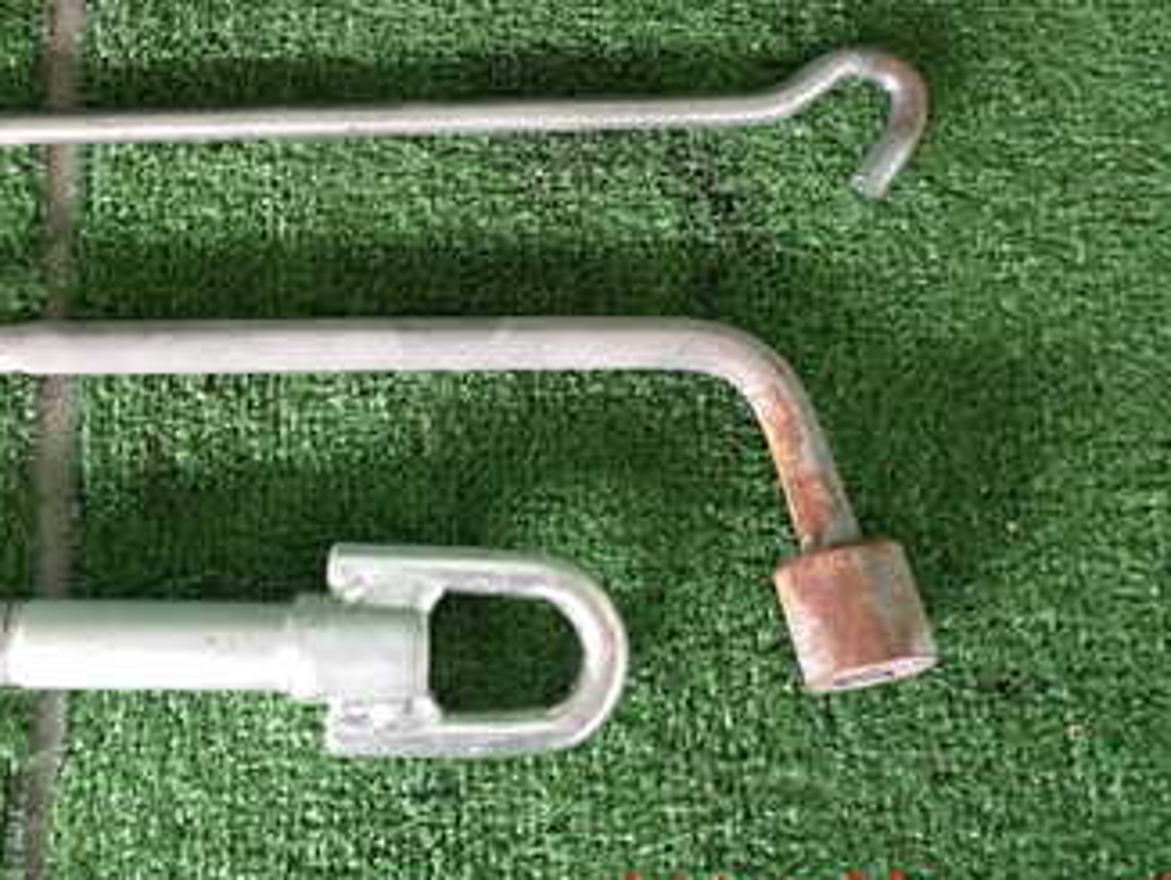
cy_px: 147
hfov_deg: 40.5
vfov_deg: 30.6
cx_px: 359
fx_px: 1557
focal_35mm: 46
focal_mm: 4.5
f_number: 2
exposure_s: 1/25
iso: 800
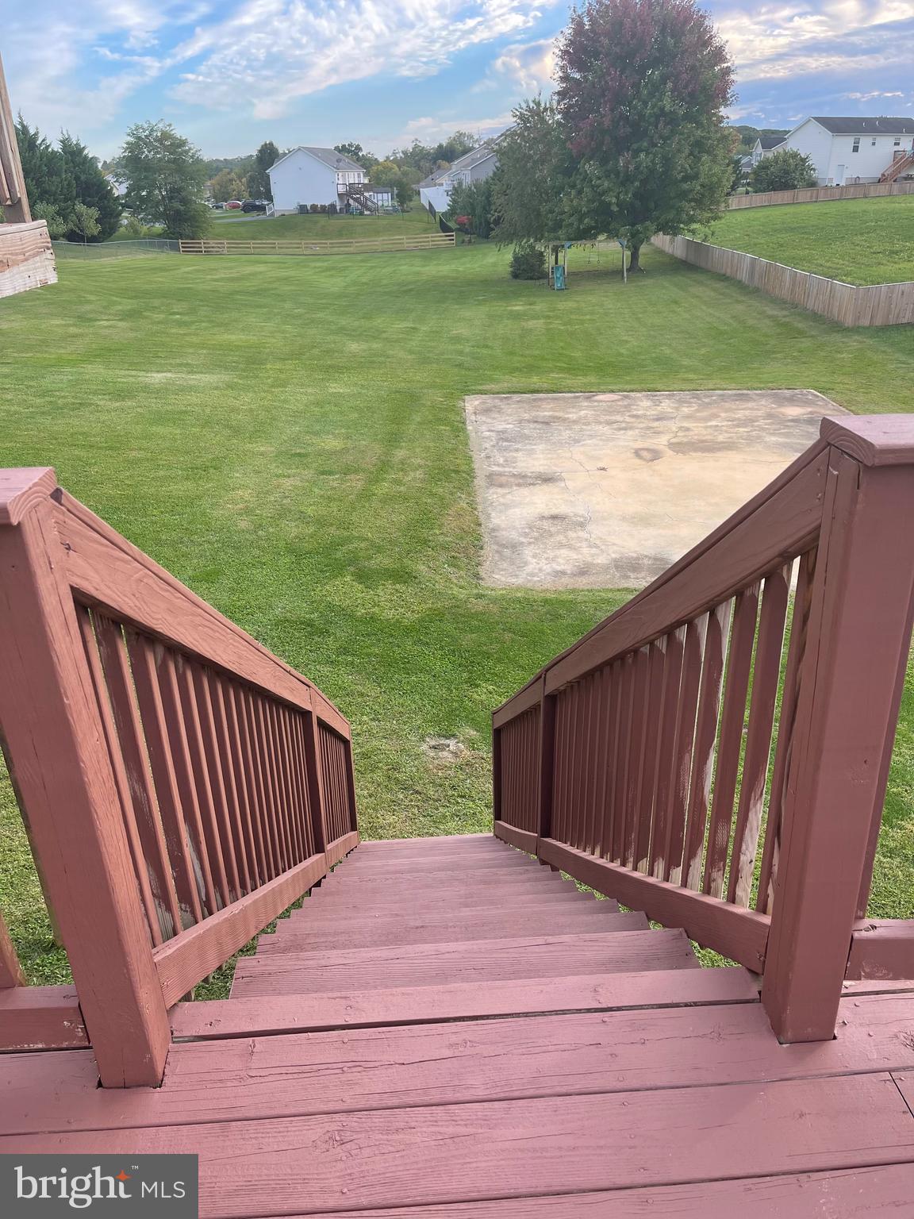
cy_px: 610
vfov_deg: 67.3
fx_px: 915
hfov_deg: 53.1
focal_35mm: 26
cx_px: 457
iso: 50
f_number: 1.6
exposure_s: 1/621
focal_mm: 5.1
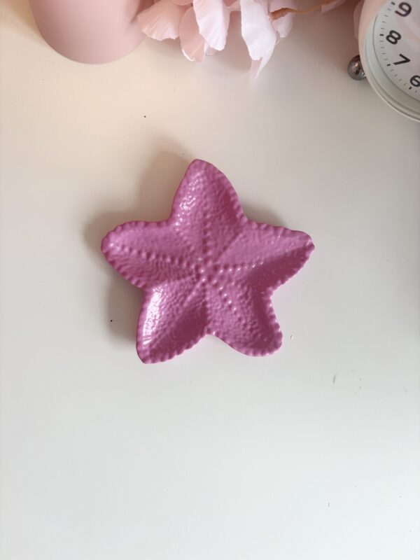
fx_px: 421
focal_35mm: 26
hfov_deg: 53.1
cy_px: 280
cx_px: 210
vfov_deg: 67.3
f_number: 1.6
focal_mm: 5.96
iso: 64
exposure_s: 1/120
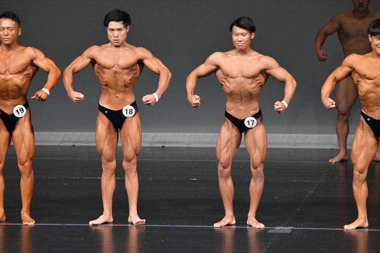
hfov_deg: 6.0
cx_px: 190
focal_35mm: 345
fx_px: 3640
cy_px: 126
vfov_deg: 4.0
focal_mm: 230
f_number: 5.6
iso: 4000
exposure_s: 1/400
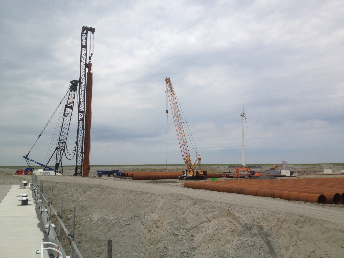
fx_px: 348
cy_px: 129
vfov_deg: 40.7
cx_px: 172
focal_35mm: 35
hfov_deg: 52.6
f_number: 2.4
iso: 50
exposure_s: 1/3067
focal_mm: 4.28
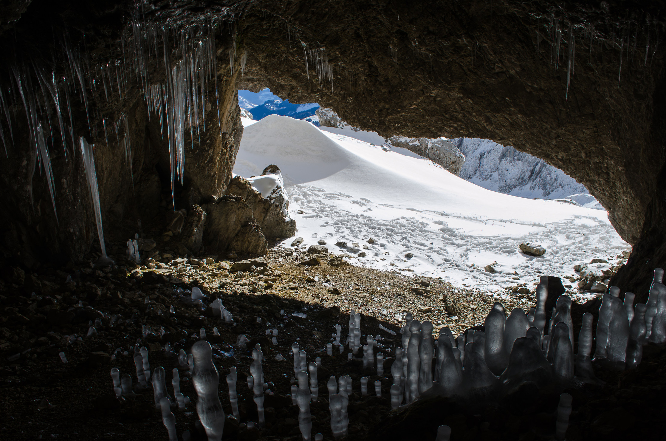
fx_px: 535
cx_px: 334
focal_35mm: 29
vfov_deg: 44.7
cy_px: 235
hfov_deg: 63.8
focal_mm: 18
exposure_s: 1/160
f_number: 9
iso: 100
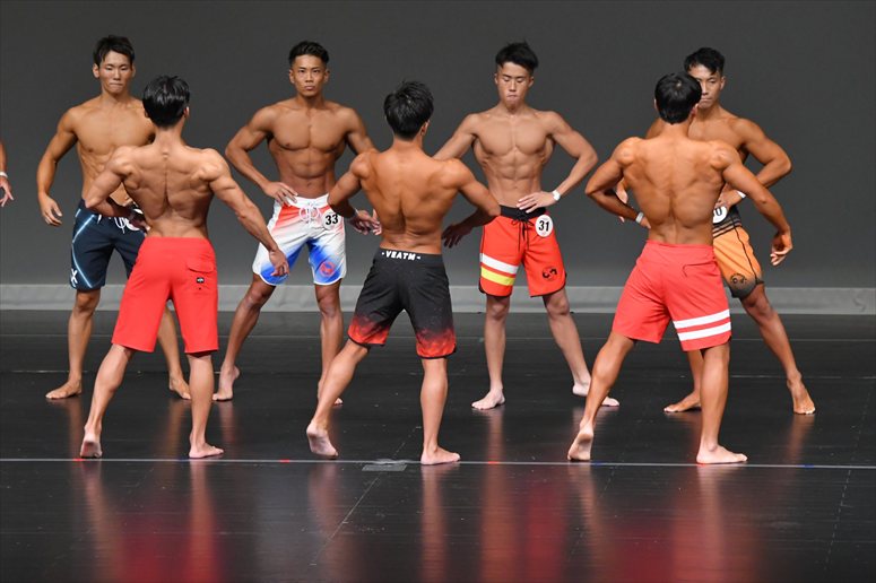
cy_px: 292
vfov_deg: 5.1
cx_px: 438
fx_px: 6567
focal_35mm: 270
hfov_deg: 7.6
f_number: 5.6
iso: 4000
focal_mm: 180
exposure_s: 1/400
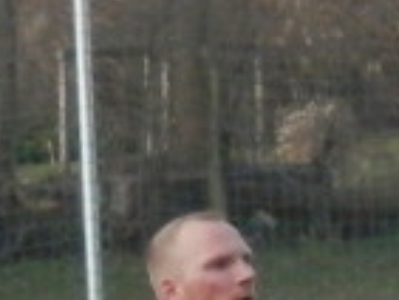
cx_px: 1271
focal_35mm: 769
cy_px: 173
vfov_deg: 1.9
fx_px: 8871
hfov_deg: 2.5
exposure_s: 1/500
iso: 250
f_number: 5
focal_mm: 19
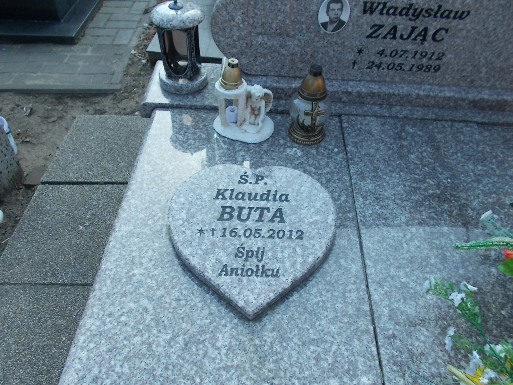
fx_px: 385
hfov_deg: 67.3
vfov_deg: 53.1
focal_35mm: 26
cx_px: 256
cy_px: 192
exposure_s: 1/320
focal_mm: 4.6
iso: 80
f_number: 3.2
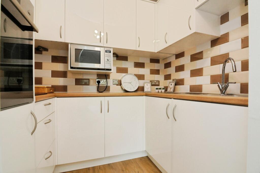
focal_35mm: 16
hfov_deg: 95.0
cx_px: 130
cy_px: 86
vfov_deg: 72.0
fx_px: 119
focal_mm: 11
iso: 1000
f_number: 6.3
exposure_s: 1/60
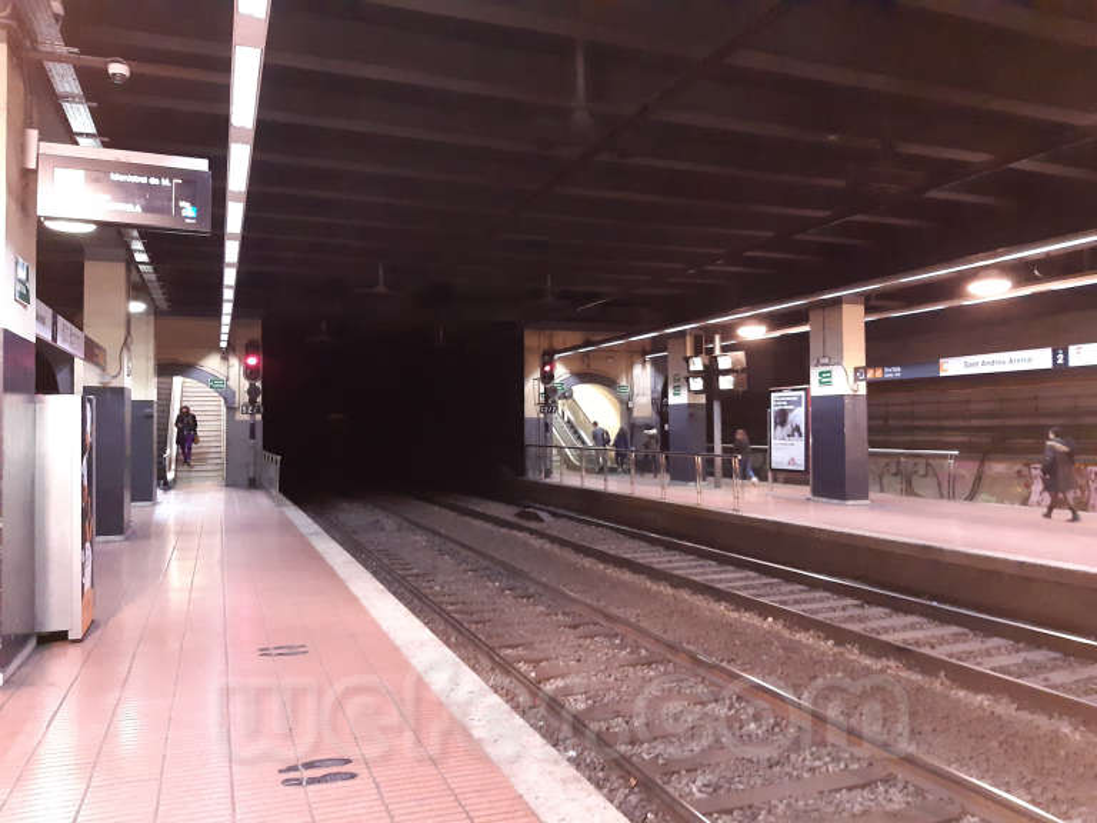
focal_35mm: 26
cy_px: 412
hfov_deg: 67.3
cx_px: 548
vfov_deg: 53.1
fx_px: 824
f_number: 1.7
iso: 640
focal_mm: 3.92
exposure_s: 1/17
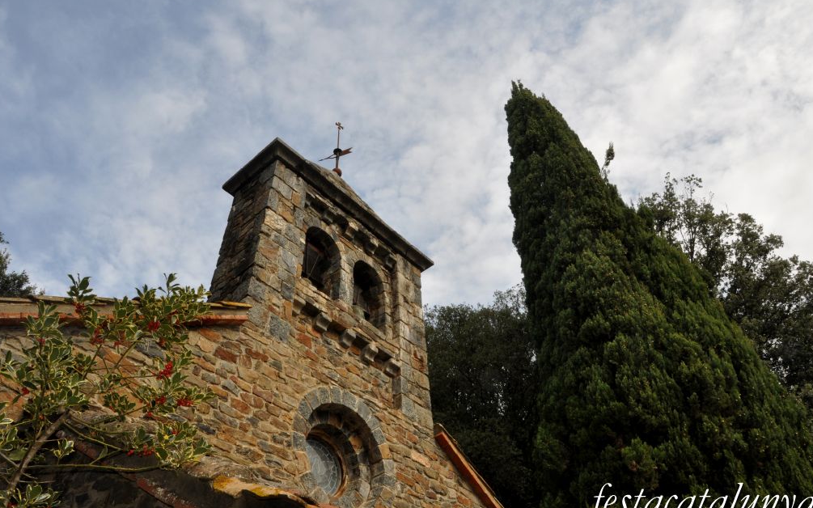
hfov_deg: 66.5
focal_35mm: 28
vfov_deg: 44.5
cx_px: 408
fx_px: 620
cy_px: 254
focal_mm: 18
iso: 500
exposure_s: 1/200
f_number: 14
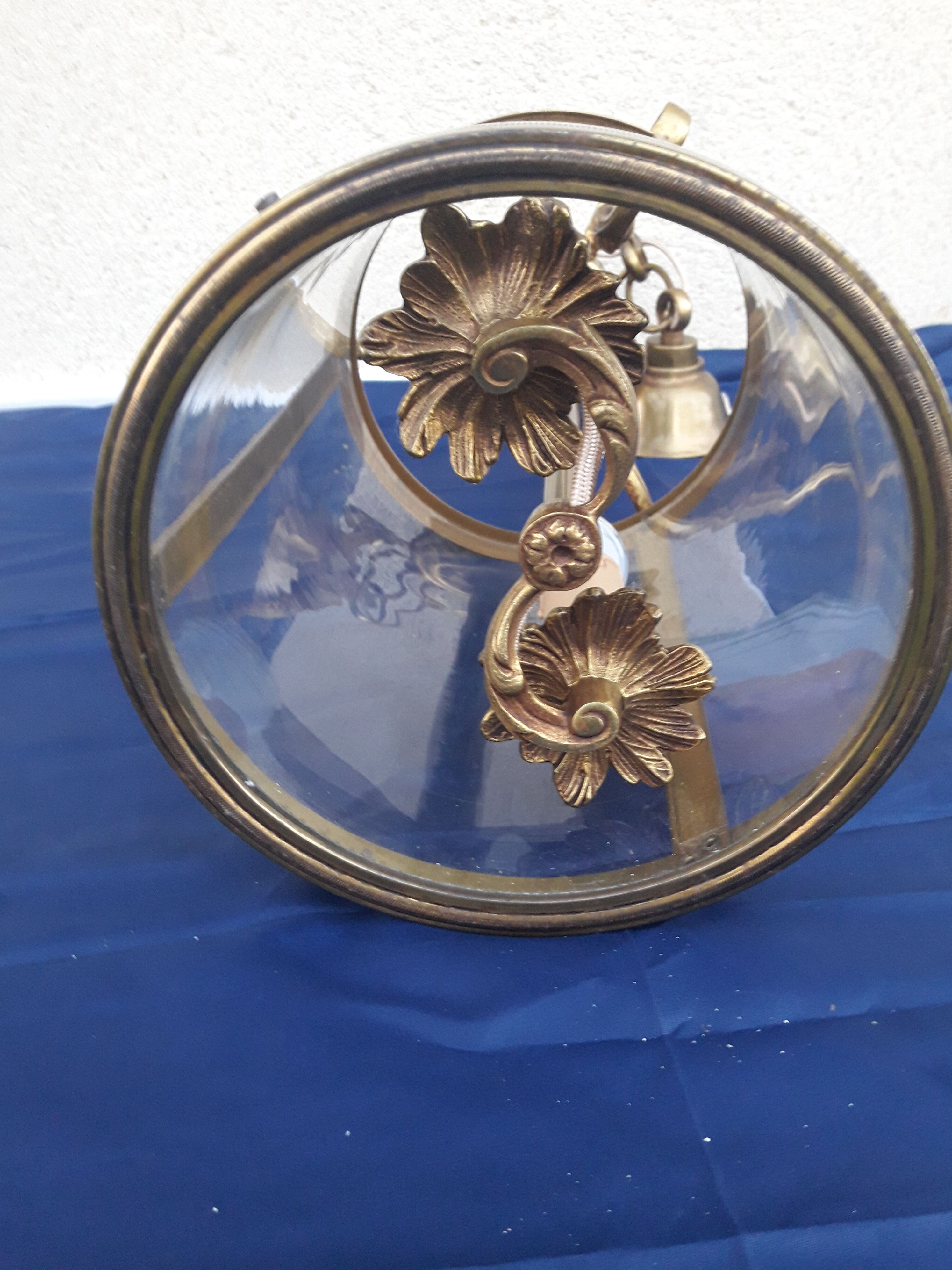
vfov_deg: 61.6
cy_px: 614
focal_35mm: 29
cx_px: 480
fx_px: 1064
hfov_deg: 48.2
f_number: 1.9
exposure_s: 1/33
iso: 160
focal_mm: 3.7
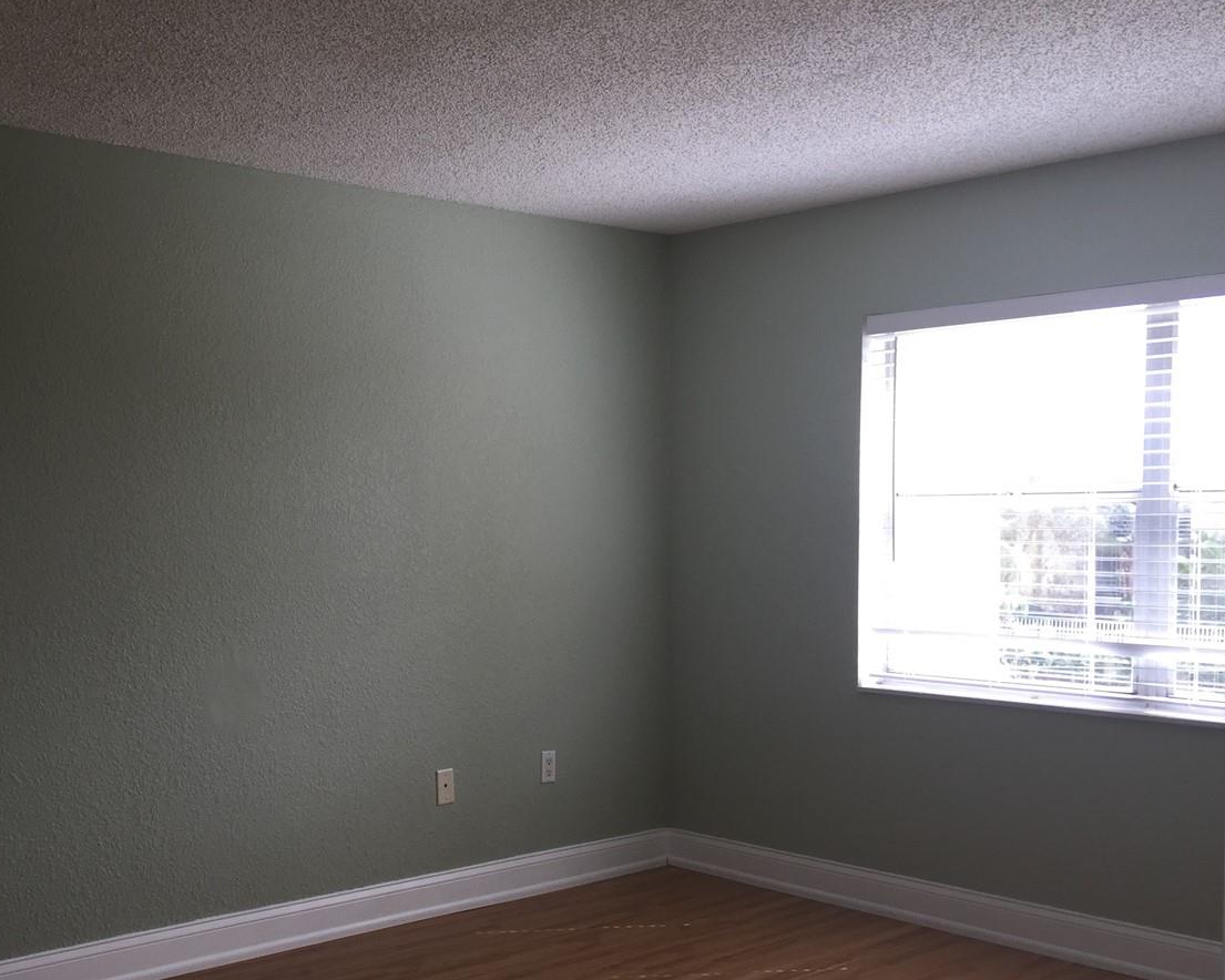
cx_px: 435
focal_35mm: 41
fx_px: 1486
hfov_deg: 44.3
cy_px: 617
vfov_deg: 36.3
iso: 32
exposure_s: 1/120
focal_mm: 4.15
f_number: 2.2
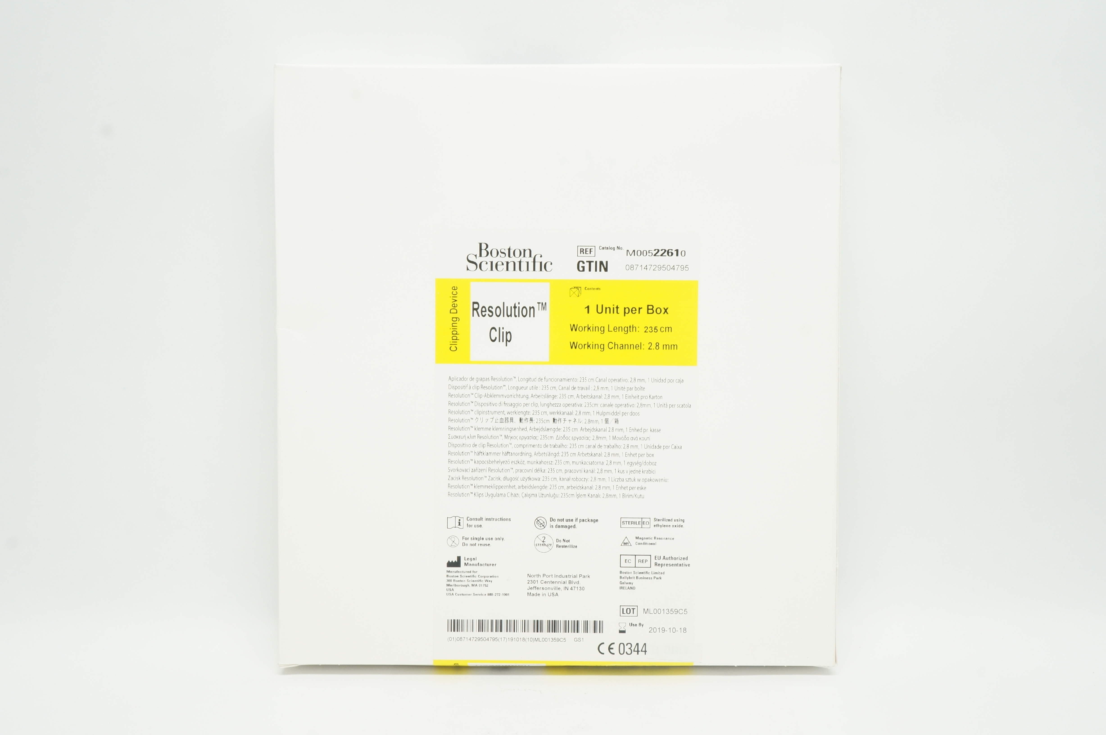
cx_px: 553
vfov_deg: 34.1
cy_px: 368
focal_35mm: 39
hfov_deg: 49.6
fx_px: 1197
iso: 400
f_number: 13
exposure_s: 1/10
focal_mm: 26
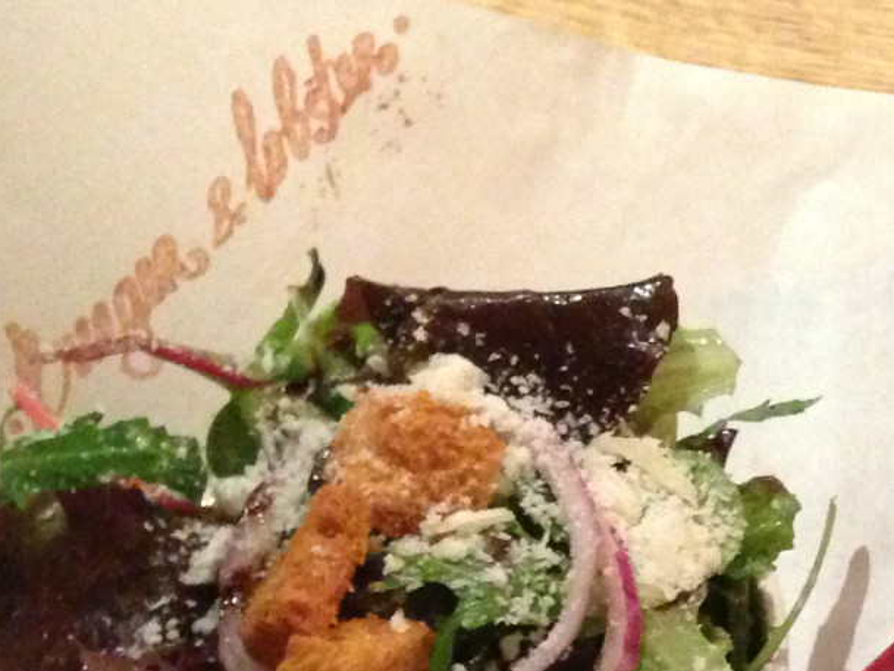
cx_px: 1333
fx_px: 2867
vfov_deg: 13.0
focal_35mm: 111
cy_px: 810
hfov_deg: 16.2
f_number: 2.4
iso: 640
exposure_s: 1/15
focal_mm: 4.13
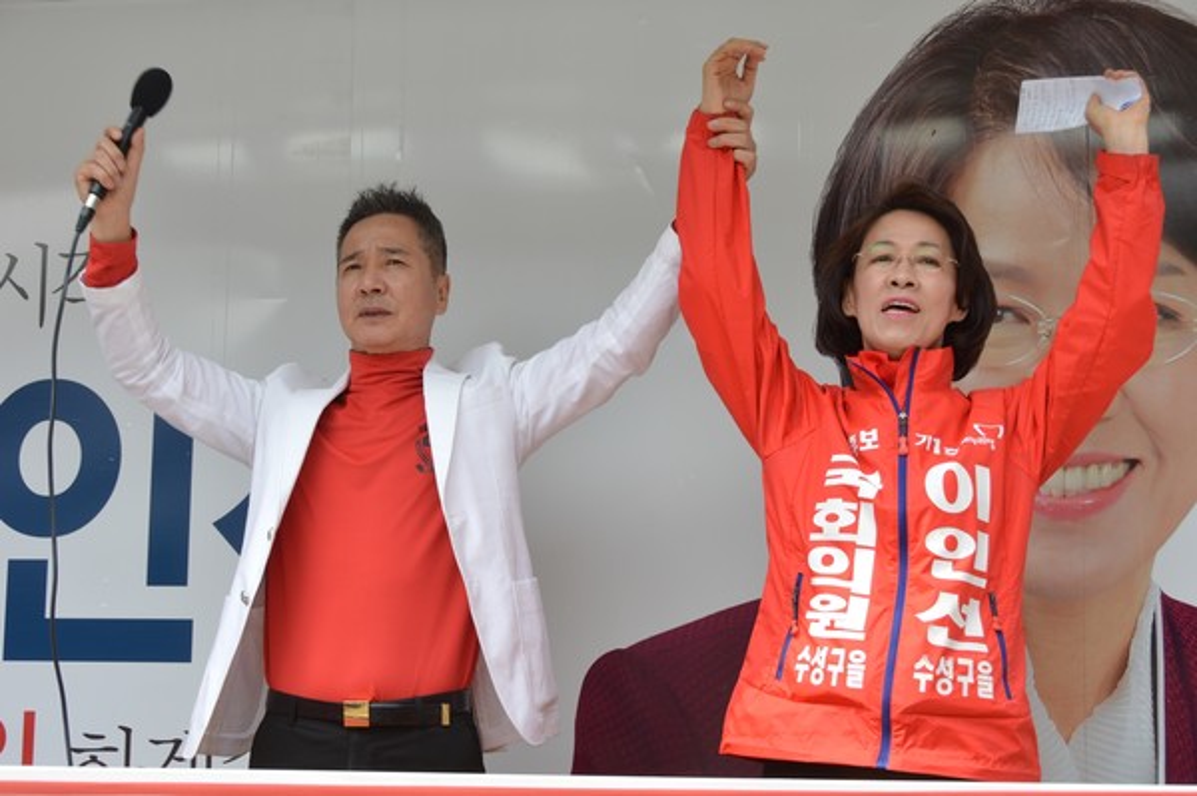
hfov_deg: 30.5
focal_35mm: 66
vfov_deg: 20.6
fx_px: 2193
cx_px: 598
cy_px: 398
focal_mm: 44
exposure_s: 1/200
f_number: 7.1
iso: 100
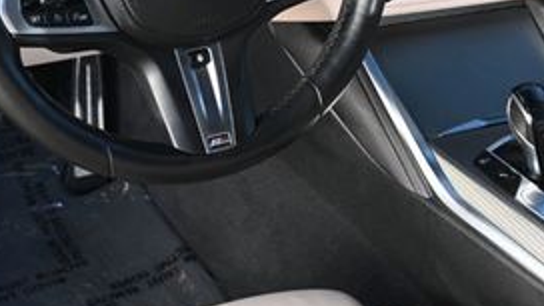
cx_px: 324
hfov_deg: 28.5
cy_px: 56
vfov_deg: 16.2
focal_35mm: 74
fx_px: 1067
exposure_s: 1/125
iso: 400
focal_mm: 20
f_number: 3.8
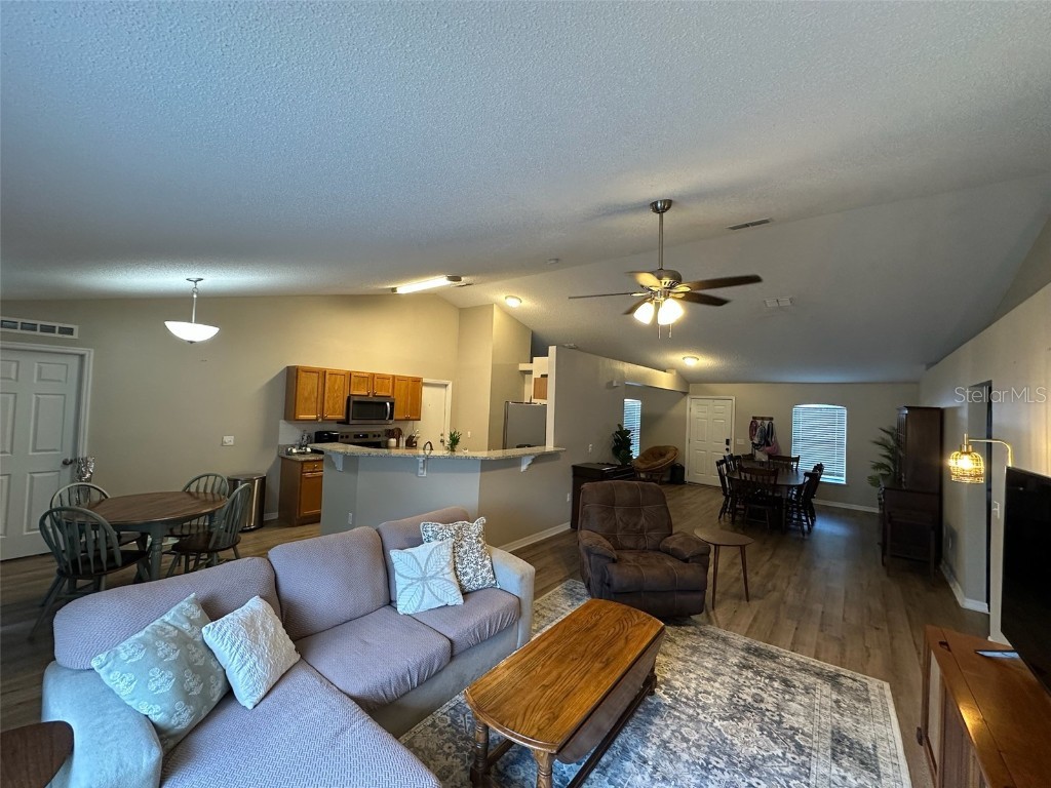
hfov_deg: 102.1
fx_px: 425
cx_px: 526
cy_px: 394
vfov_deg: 85.7
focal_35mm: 14
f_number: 2.2
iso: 200
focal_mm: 2.22
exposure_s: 1/60
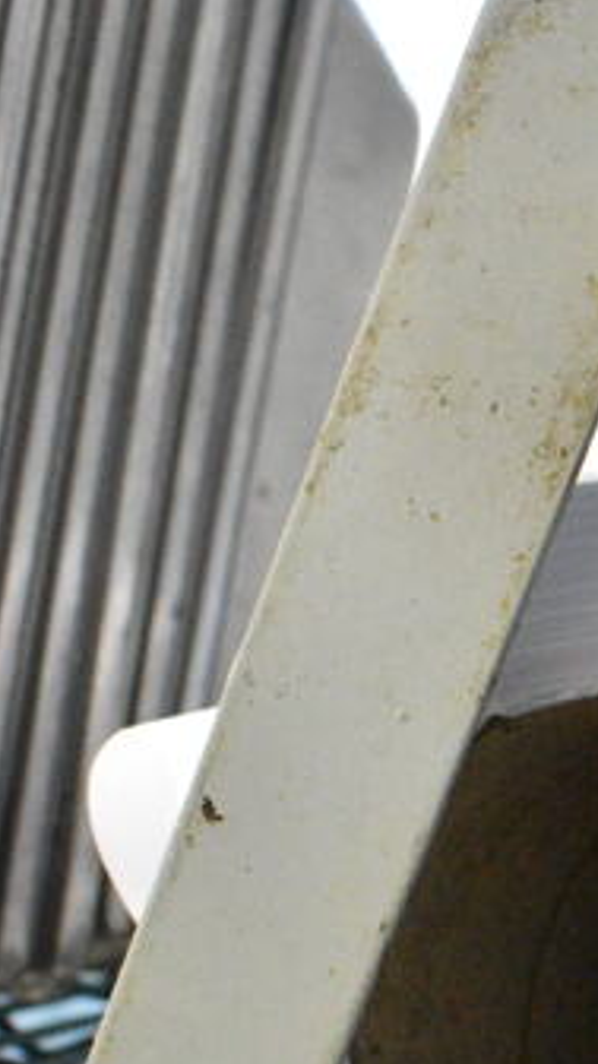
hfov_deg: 14.5
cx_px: 940
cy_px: 777
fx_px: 2171
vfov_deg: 27.2
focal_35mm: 77
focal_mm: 18
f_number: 8
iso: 6400
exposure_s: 1/250
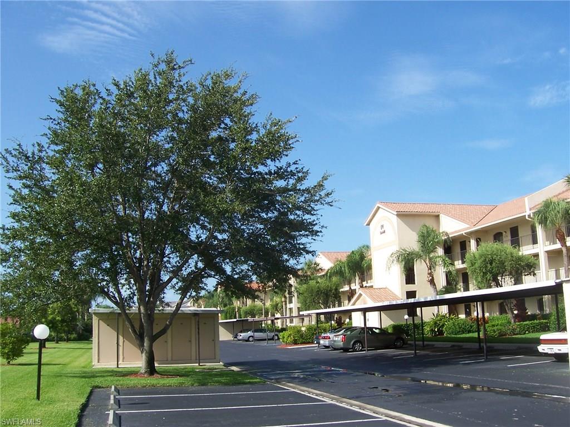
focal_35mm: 36
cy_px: 214
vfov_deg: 39.7
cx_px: 285
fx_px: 593
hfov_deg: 51.4
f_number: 4.8
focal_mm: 6
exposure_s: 1/350
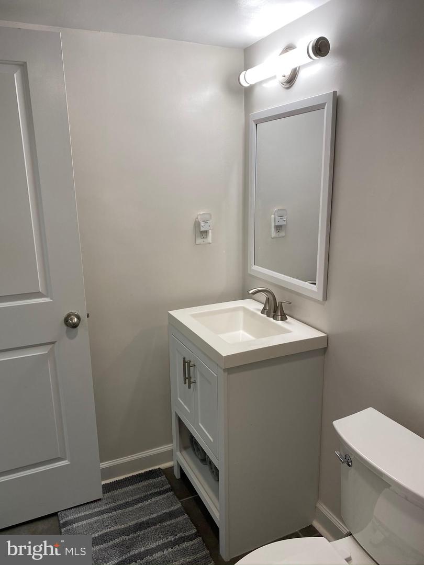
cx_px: 212
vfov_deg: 67.3
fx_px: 425
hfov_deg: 53.1
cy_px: 282
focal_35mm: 26
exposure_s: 1/120
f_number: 1.8
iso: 64
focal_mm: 4.25
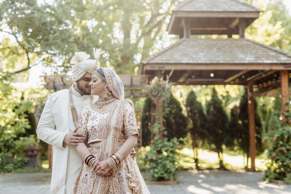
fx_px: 404
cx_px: 146
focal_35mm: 50
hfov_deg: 39.6
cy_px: 97
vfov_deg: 27.0
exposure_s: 1/320
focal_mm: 50
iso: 160
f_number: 2
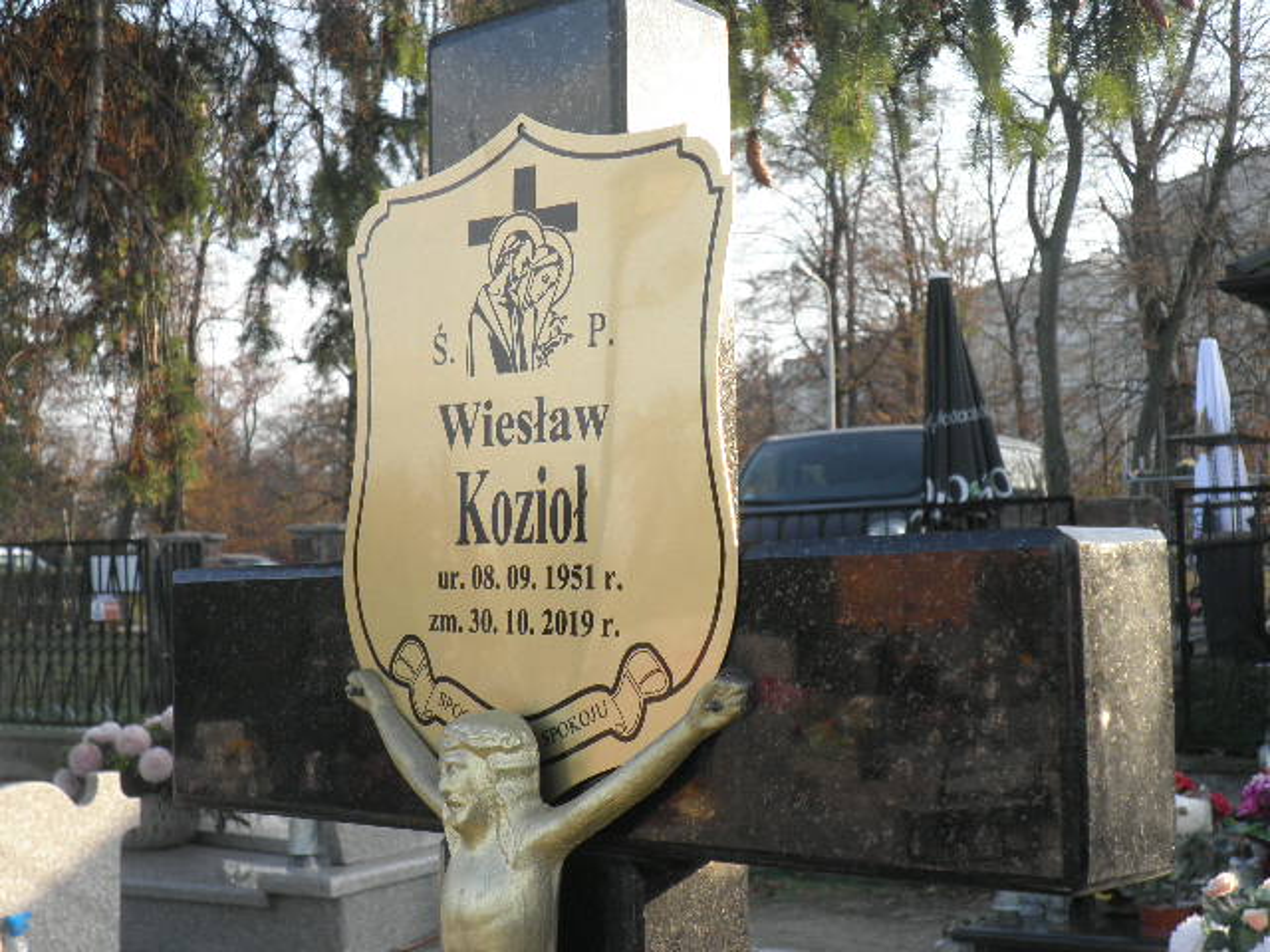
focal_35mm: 53
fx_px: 1944
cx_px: 635
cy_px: 476
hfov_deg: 36.2
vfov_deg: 27.5
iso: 64
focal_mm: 9.6
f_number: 4.8
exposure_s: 1/80
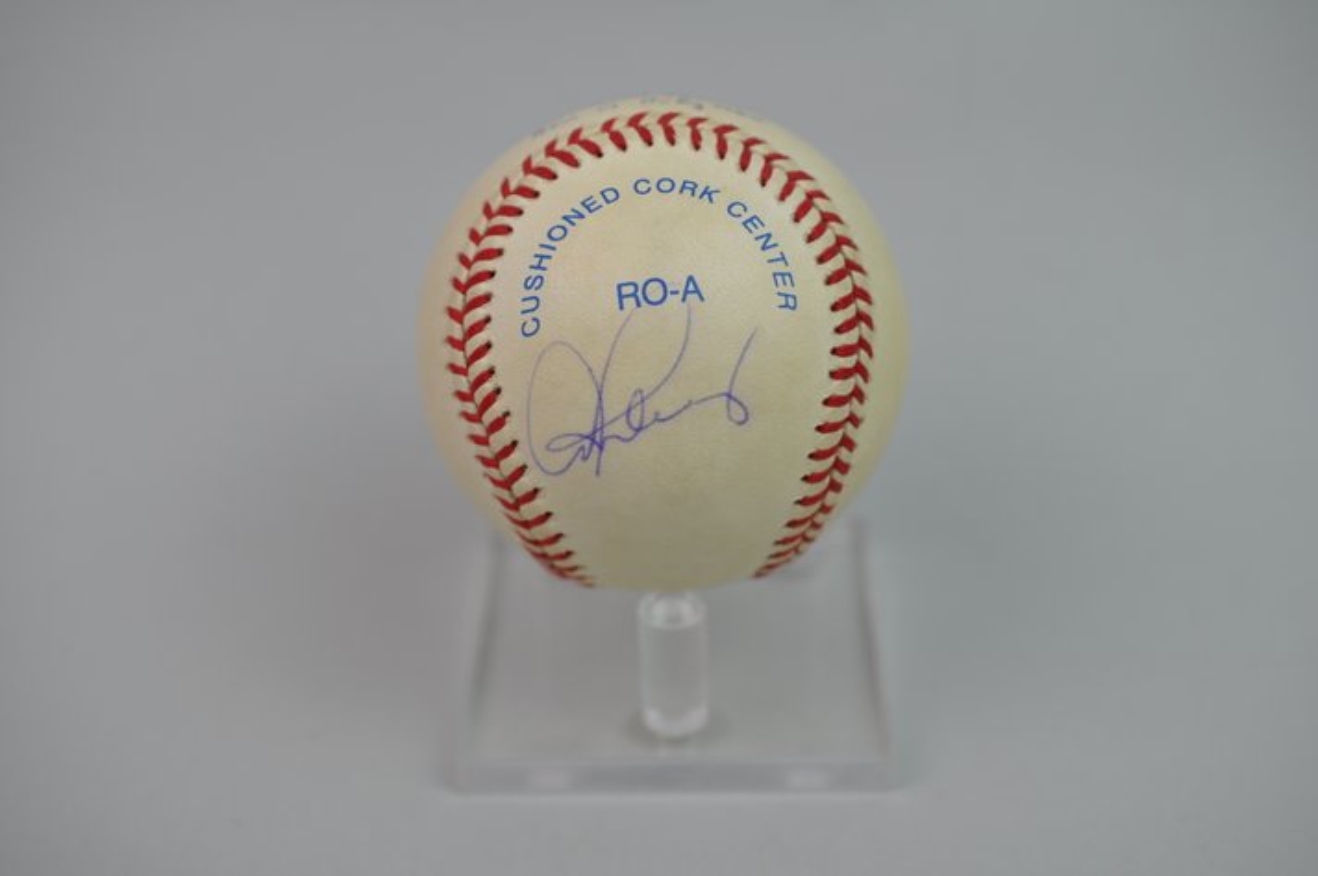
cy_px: 438
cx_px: 659
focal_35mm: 60
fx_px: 2194
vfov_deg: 22.6
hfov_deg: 33.4
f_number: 4.5
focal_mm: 40
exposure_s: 1/80
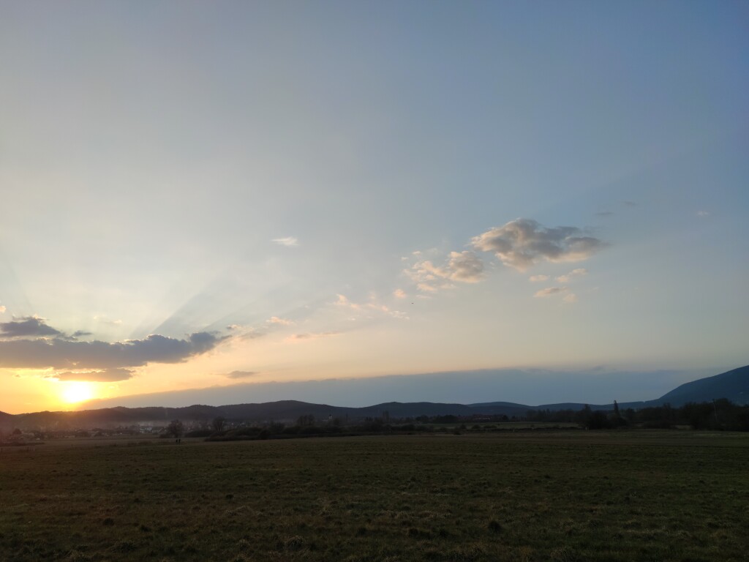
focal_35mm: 24
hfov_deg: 71.6
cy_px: 281
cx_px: 374
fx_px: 519
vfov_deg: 56.8
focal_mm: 6.72
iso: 50
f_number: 1.69
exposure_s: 1/605
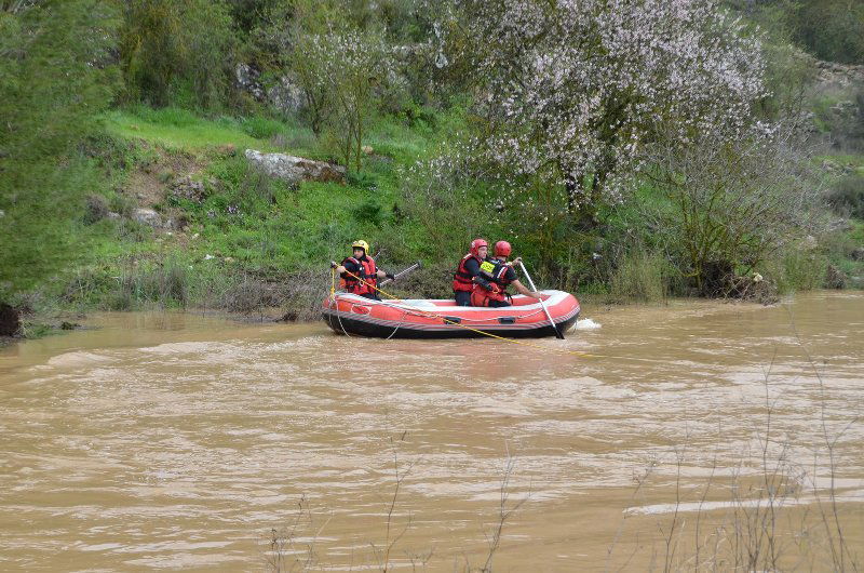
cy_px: 286
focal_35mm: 78
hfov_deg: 26.0
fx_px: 1868
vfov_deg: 17.4
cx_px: 432
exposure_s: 1/250
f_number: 8
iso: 250
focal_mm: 52
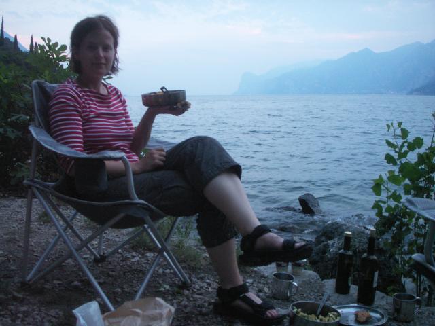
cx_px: 218
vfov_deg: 38.7
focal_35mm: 37
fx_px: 465
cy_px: 163
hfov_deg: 50.1
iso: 160
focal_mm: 7.7
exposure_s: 1/25
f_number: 3.5
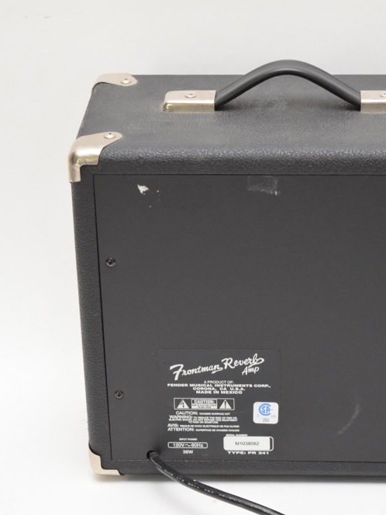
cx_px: 261
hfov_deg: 13.1
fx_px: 1680
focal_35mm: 113
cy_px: 257
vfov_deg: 17.4
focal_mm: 52
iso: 2000
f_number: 5.6
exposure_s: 1/60
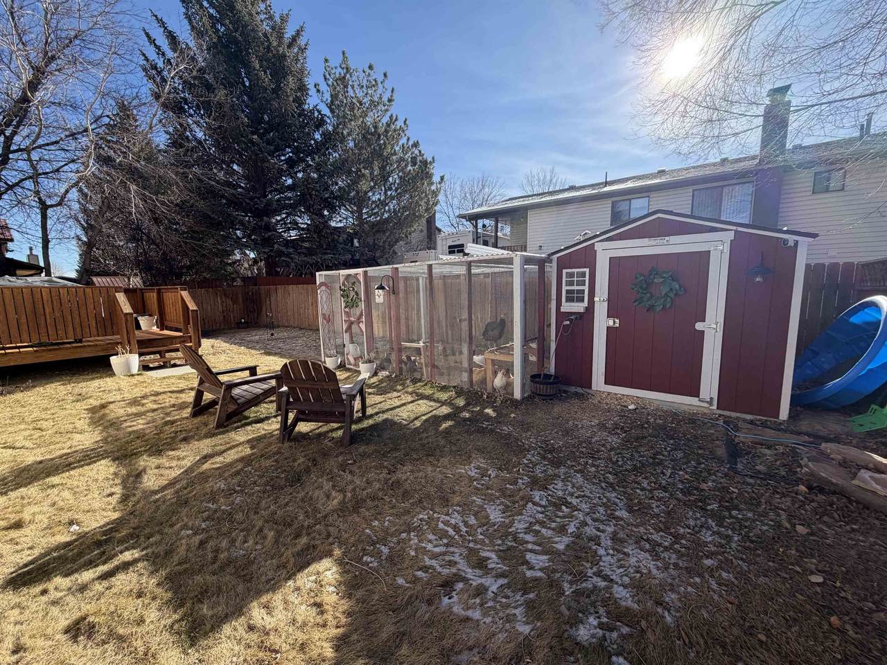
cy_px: 332
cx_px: 444
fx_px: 359
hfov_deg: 102.1
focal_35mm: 14
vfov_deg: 85.7
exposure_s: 1/709
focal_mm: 2.22
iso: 40
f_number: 2.2
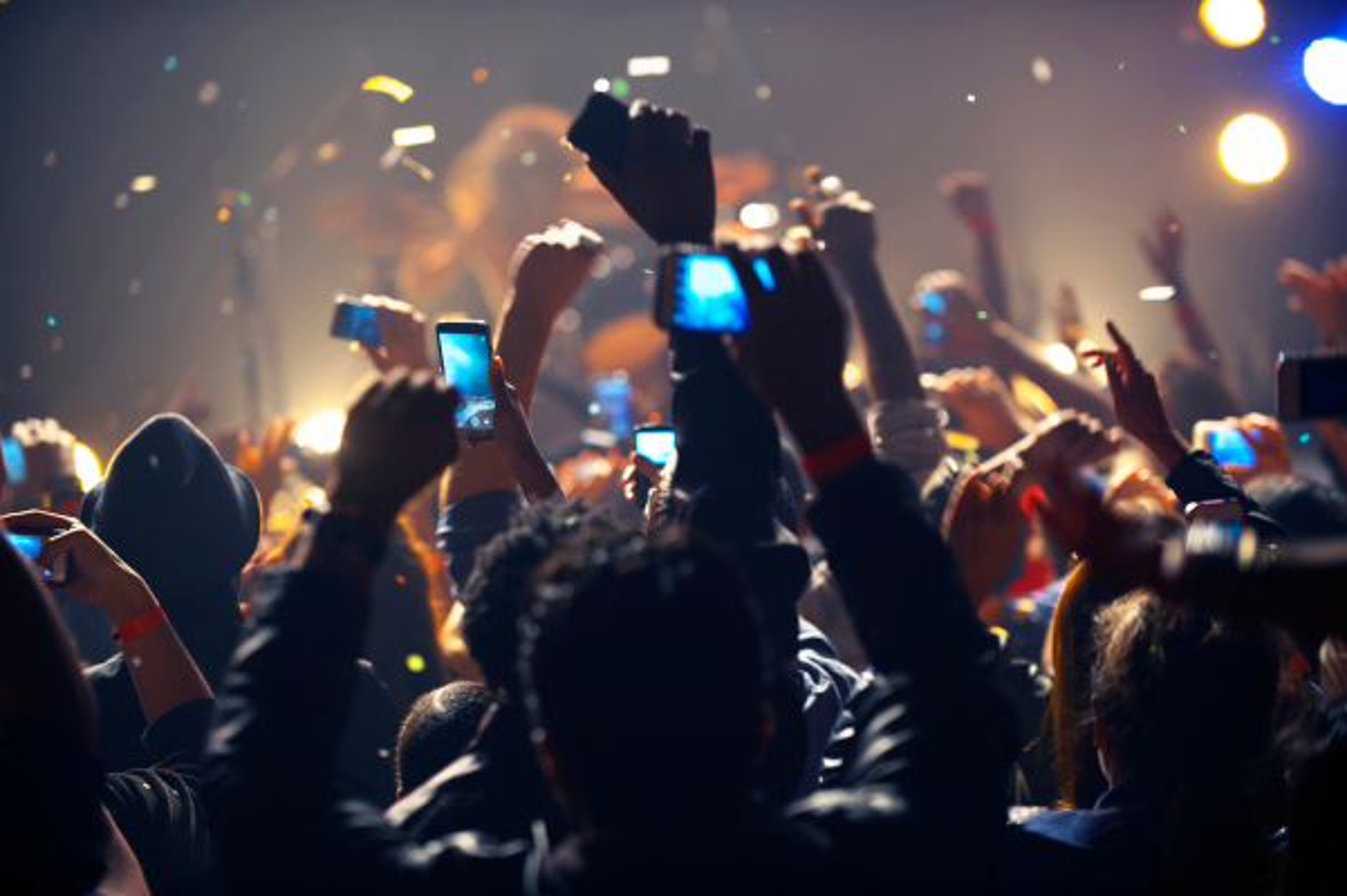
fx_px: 4487
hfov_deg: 17.1
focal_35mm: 120
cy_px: 448
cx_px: 674
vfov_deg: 11.4
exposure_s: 1/125
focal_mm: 120
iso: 1250
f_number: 2.8
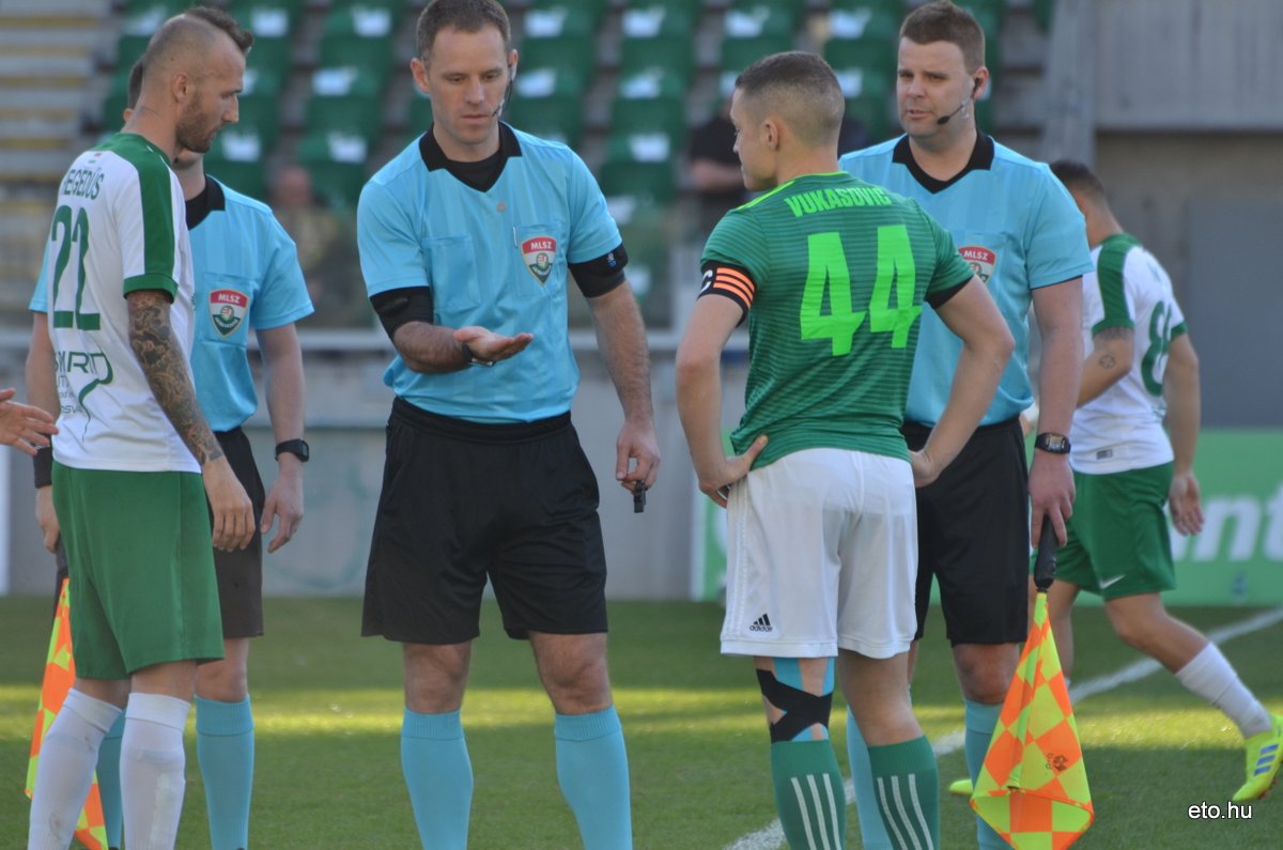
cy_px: 425
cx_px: 642
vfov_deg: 3.0
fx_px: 16005
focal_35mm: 450
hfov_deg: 4.6
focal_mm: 300
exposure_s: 1/400
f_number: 5.6
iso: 250
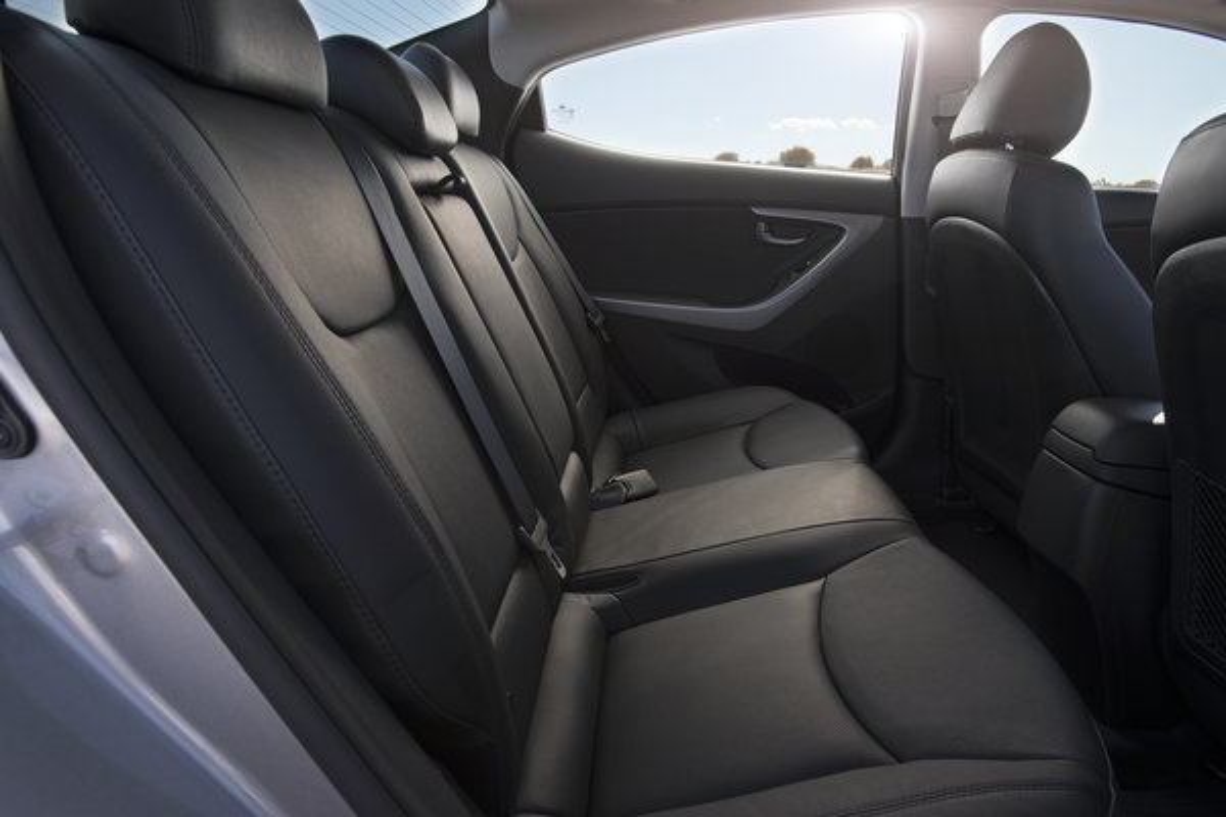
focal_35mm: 24
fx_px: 817
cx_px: 613
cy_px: 408
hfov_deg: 73.7
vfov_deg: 53.1
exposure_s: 1/15
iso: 100
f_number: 11
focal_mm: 24
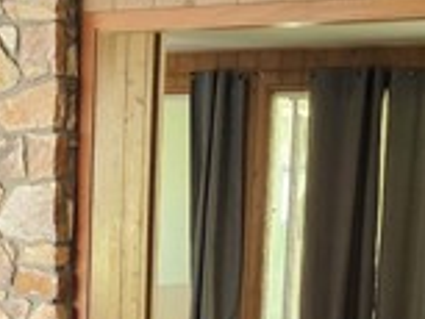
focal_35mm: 96
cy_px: 316
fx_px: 1180
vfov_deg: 15.2
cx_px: 83
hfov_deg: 20.2
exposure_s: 1/120
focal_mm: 6.3
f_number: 1.7
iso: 500
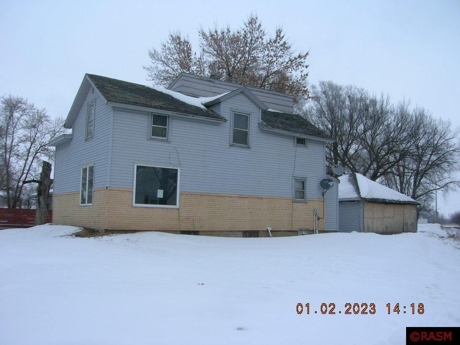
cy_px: 172
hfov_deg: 54.0
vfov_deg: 41.8
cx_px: 230
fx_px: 452
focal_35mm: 34
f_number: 4.9
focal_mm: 5.7
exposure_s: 1/186
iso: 50
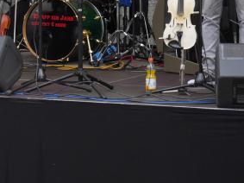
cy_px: -75
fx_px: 1275
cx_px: 41
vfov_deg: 8.1
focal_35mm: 181
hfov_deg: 10.9
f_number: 5.6
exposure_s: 1/160
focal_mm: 32
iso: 200
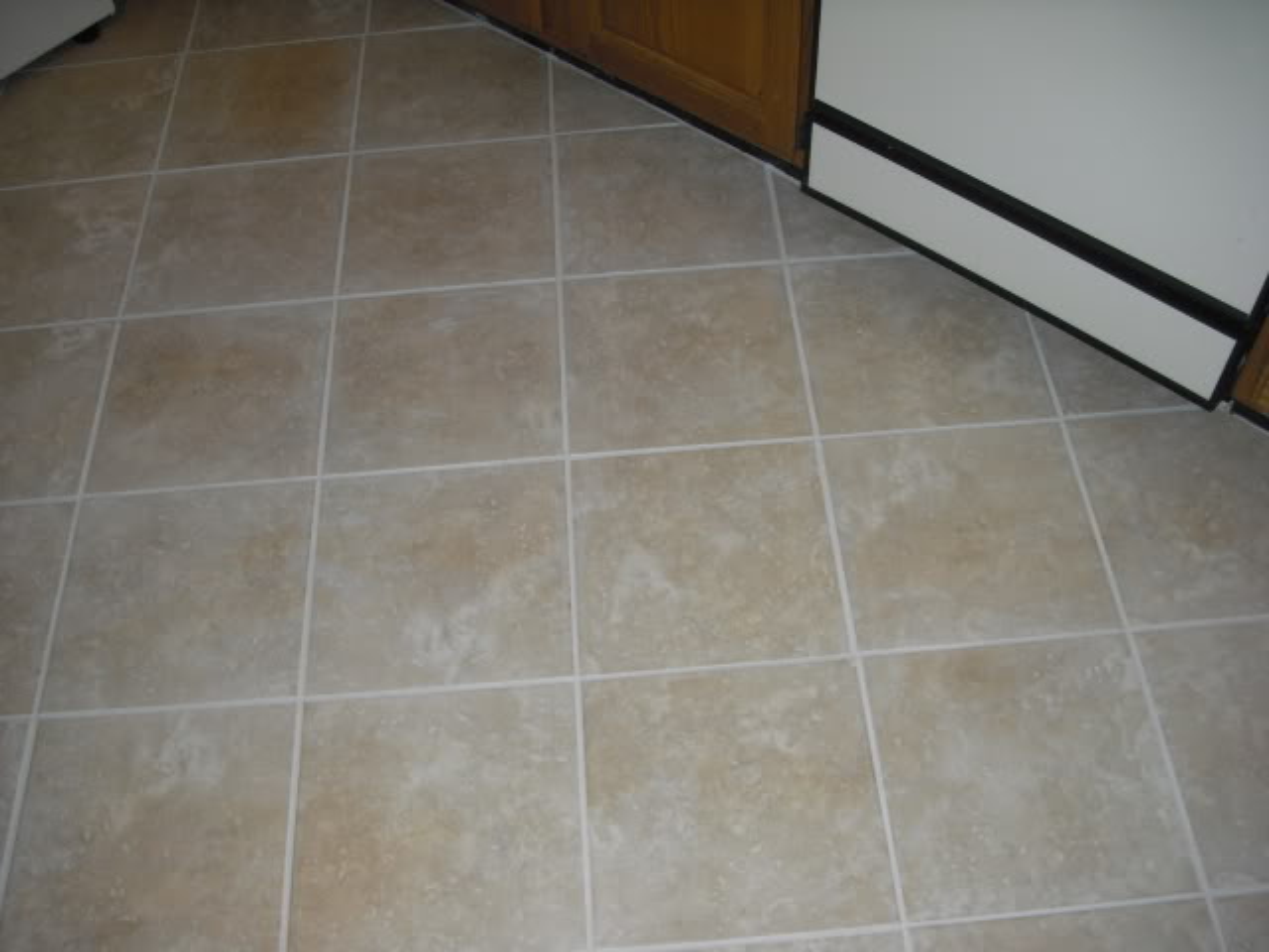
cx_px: 634
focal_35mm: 38
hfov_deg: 49.0
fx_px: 1393
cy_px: 476
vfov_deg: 37.7
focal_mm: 6.2
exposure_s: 1/60
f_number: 2.8
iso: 100
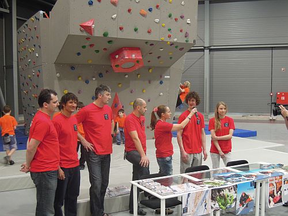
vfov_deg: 32.2
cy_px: 108
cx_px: 144
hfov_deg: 42.1
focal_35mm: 45
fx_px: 374
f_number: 3.5
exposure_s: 1/20
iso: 400
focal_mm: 8.1
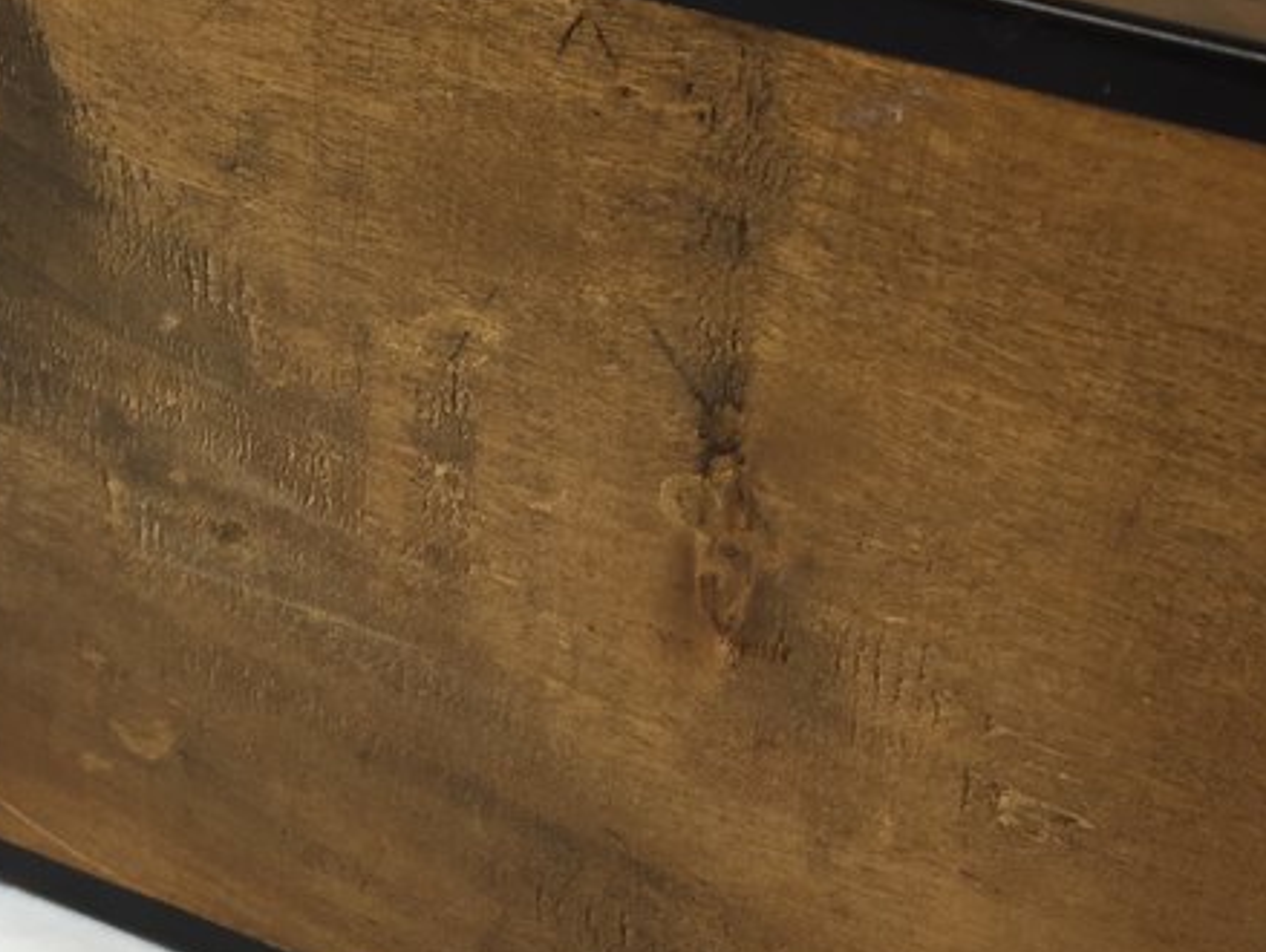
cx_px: 614
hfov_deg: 29.4
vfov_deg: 22.3
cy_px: 548
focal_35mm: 66
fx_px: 2416
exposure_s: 1/50
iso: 32
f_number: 2.2
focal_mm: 4.15
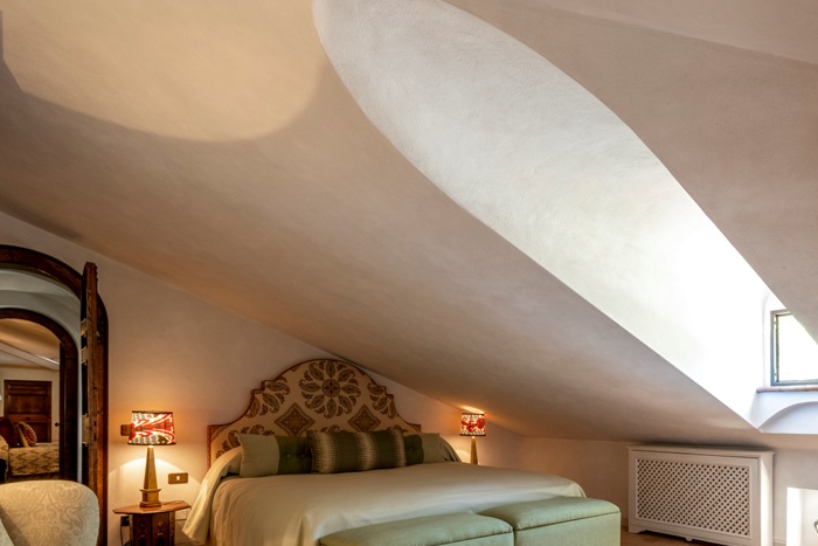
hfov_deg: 70.2
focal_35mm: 24
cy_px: 417
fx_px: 545
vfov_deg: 50.7
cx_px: 584
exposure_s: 1/2
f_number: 10
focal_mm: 14
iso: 400
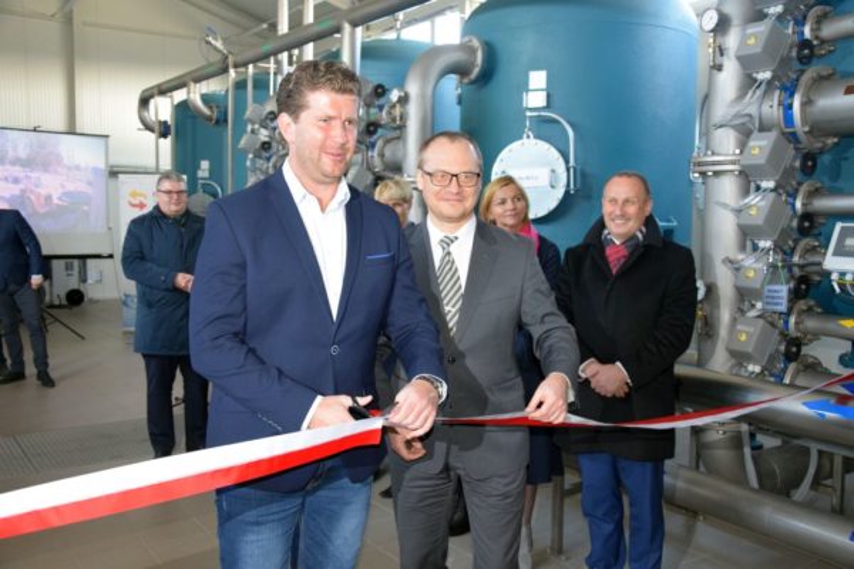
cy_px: 284
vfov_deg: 36.9
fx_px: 854
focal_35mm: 36
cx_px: 427
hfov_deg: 53.1
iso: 1600
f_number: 3.8
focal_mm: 24
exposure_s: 1/60
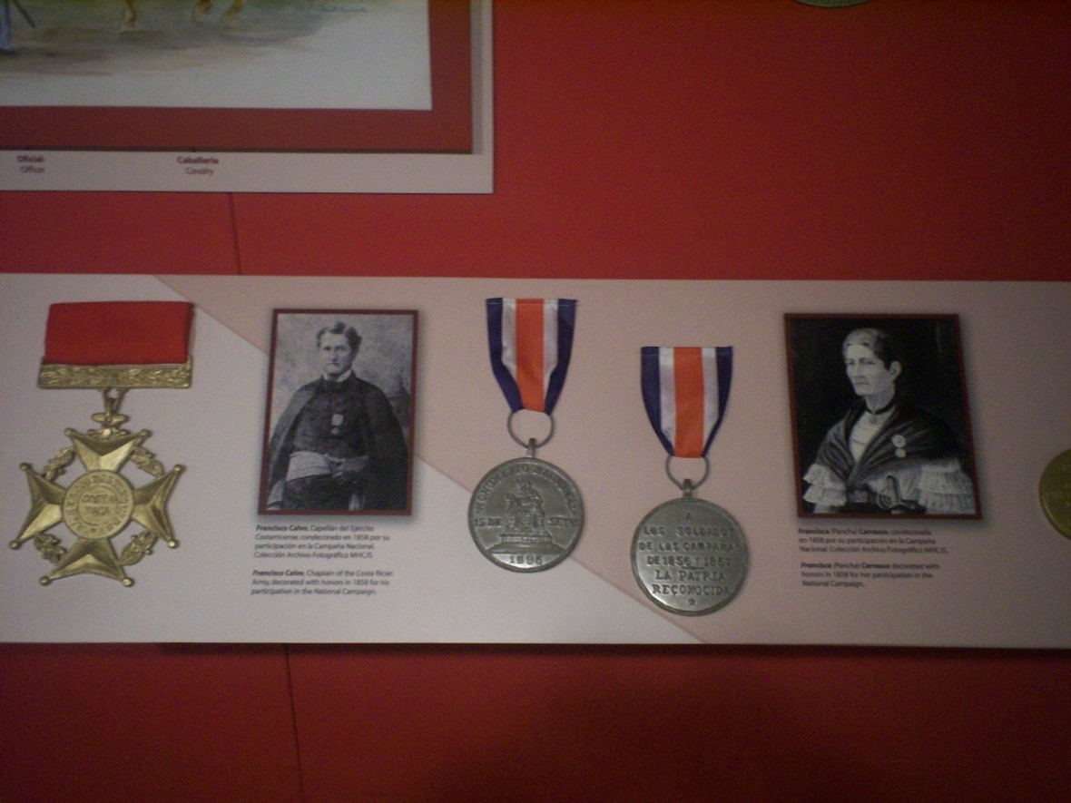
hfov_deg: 51.4
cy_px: 402
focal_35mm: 36
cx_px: 536
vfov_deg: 39.7
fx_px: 1114
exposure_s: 1/8
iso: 200
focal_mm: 6
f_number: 4.5
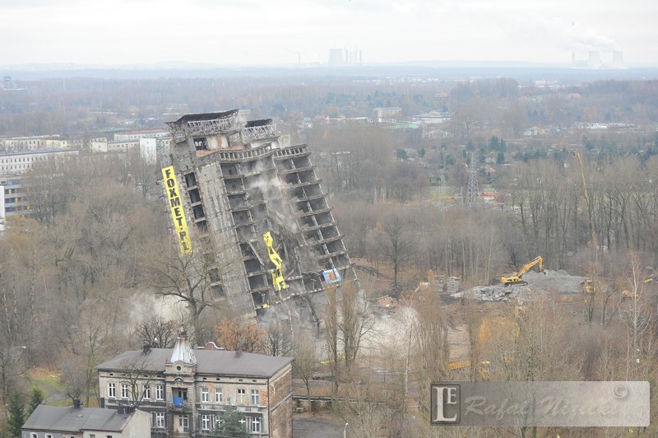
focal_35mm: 80
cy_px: 219
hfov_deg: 25.4
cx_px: 329
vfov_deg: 17.0
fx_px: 1461
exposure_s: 1/800
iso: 2000
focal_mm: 80
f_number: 4.5
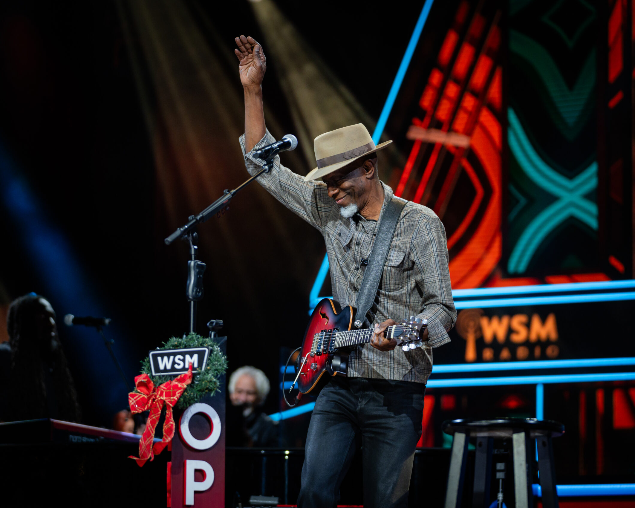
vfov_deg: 11.9
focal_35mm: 130
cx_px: 321
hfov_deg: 14.8
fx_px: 2443
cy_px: 253
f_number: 2.8
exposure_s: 1/320
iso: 1250
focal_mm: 115
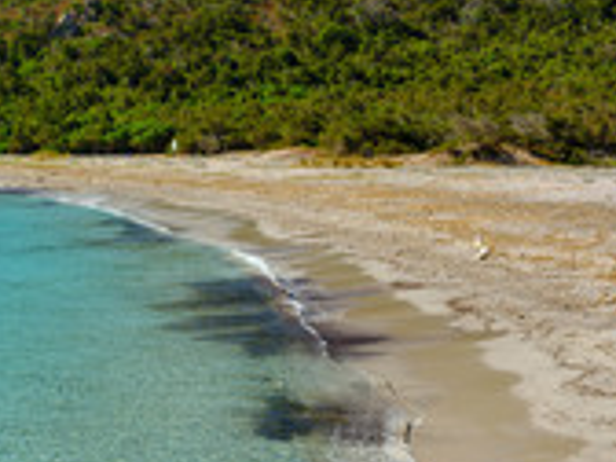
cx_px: 6
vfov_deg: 13.3
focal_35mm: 111
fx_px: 1975
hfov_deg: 17.3
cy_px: 297
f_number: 9
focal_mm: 63
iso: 200
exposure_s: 1/100
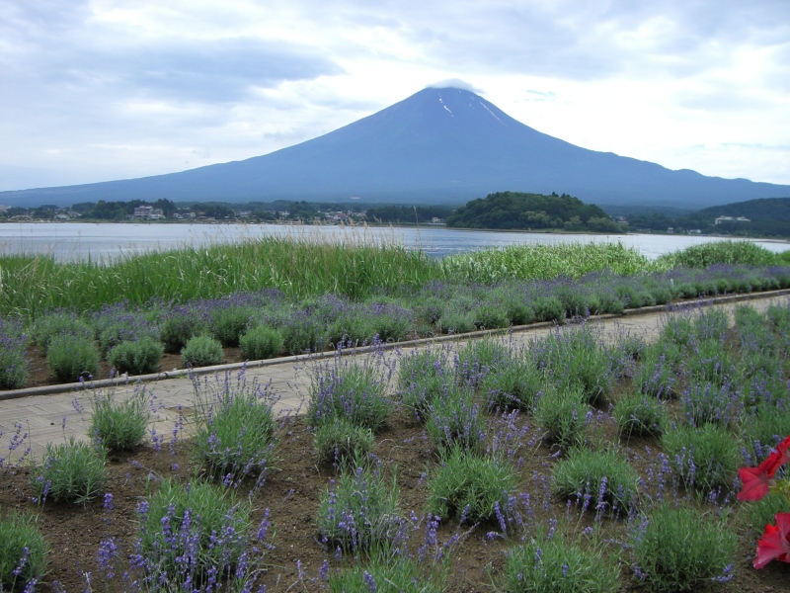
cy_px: 296
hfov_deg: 49.0
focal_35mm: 38
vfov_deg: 37.7
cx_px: 395
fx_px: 867
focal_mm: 6.2
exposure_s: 1/500
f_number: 4.3
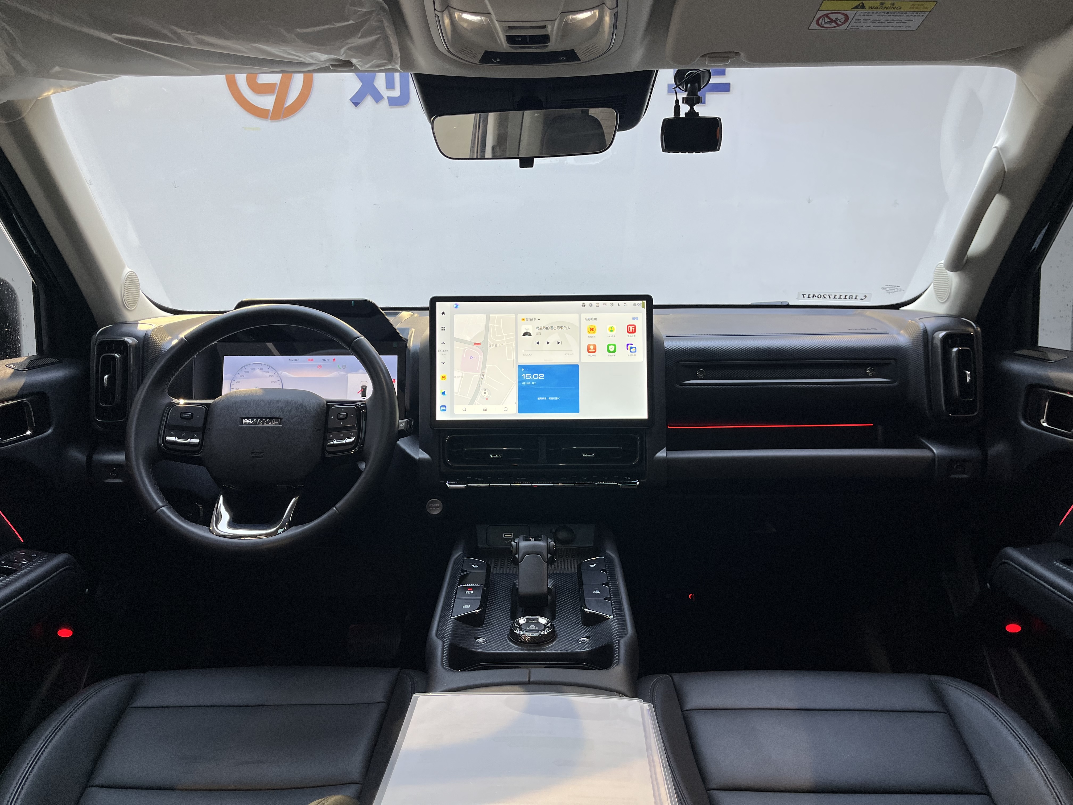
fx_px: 806
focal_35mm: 26
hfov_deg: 67.3
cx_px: 536
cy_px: 402
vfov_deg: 53.1
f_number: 1.6
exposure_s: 1/100
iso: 80
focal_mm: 5.1
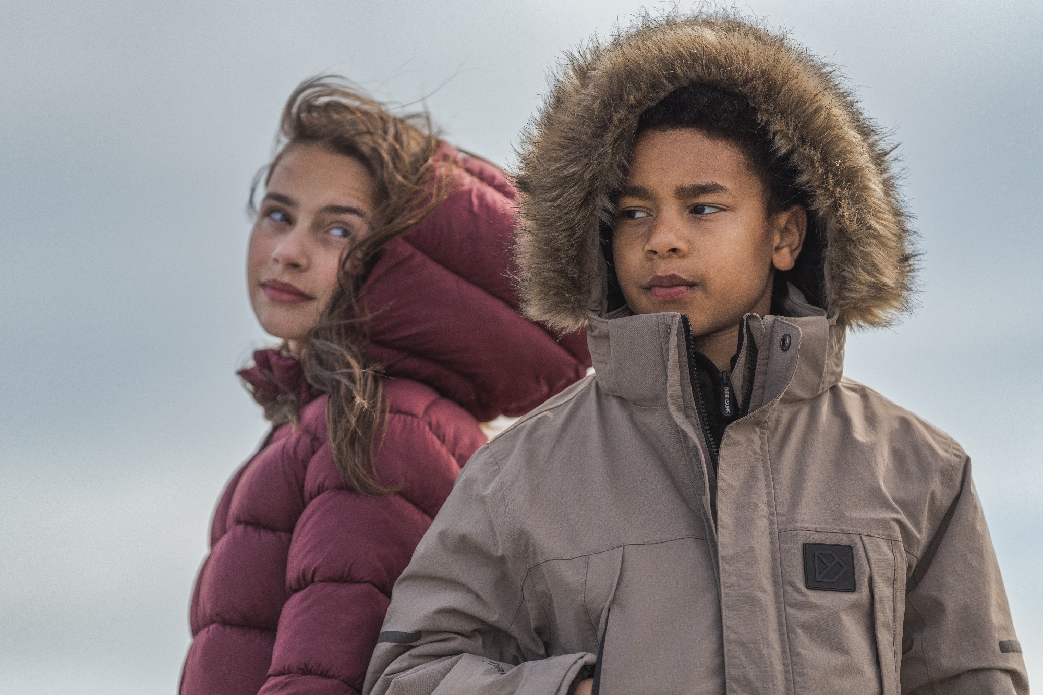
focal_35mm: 168
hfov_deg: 12.2
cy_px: 348
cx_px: 522
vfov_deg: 8.2
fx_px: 4867
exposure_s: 1/5000
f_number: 2.8
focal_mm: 168
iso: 400
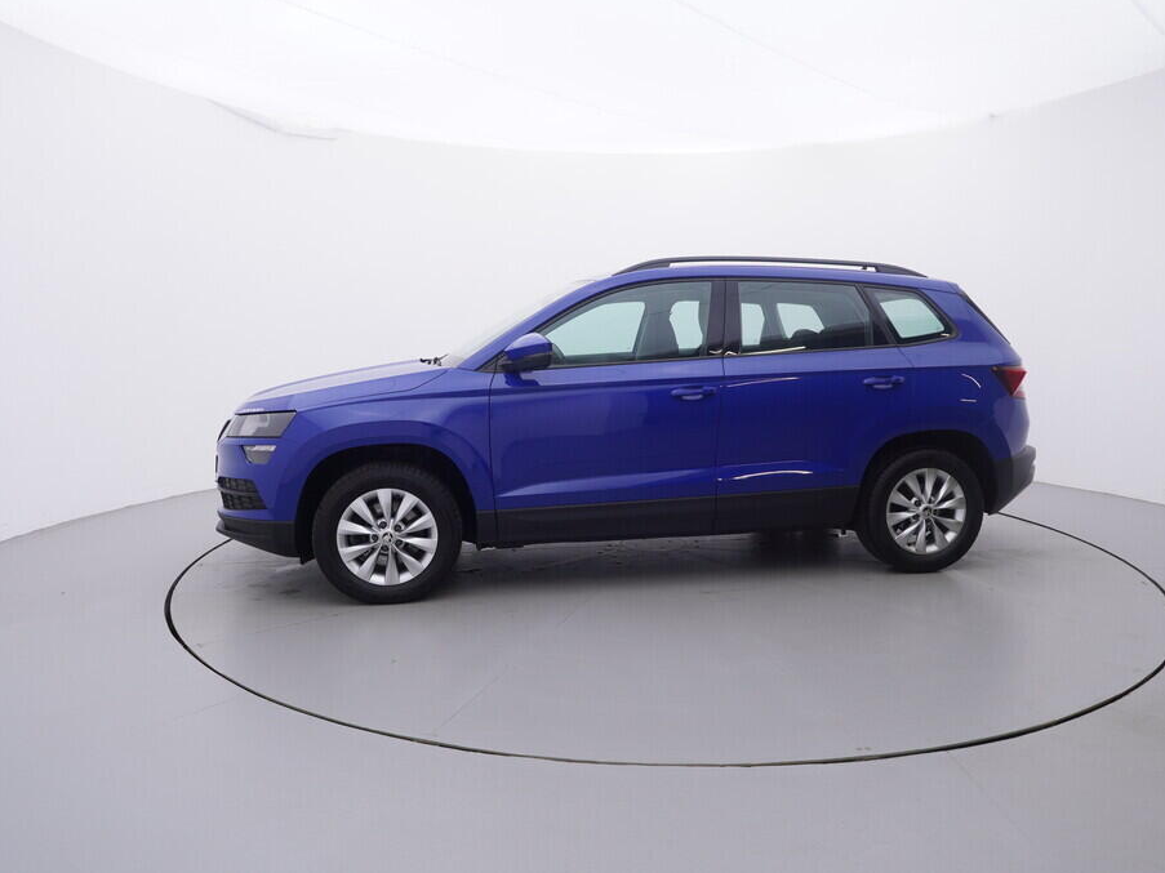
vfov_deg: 55.7
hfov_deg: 70.4
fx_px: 826
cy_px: 435
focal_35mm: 25
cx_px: 596
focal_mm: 15
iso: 200
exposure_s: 1/80
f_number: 5
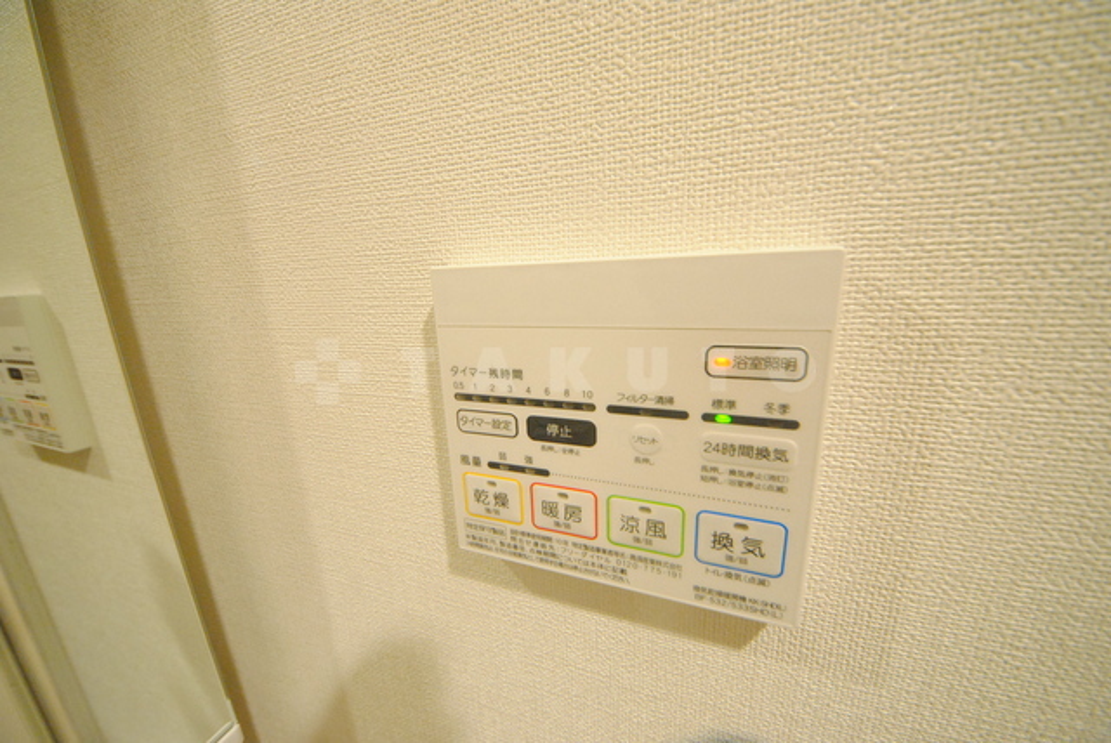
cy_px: 372
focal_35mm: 12
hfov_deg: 112.6
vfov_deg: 90.1
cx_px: 556
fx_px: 371
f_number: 4.5
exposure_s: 1/25
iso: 1600
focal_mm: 8
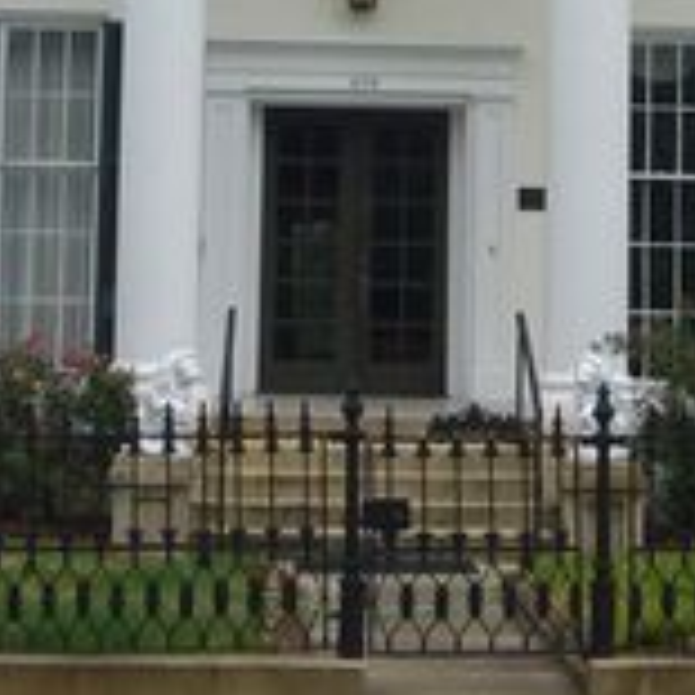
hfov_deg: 17.4
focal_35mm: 100
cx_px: 359
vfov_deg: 17.0
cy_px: 11
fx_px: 2272
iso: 80
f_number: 6.3
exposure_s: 1/200
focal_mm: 5.7
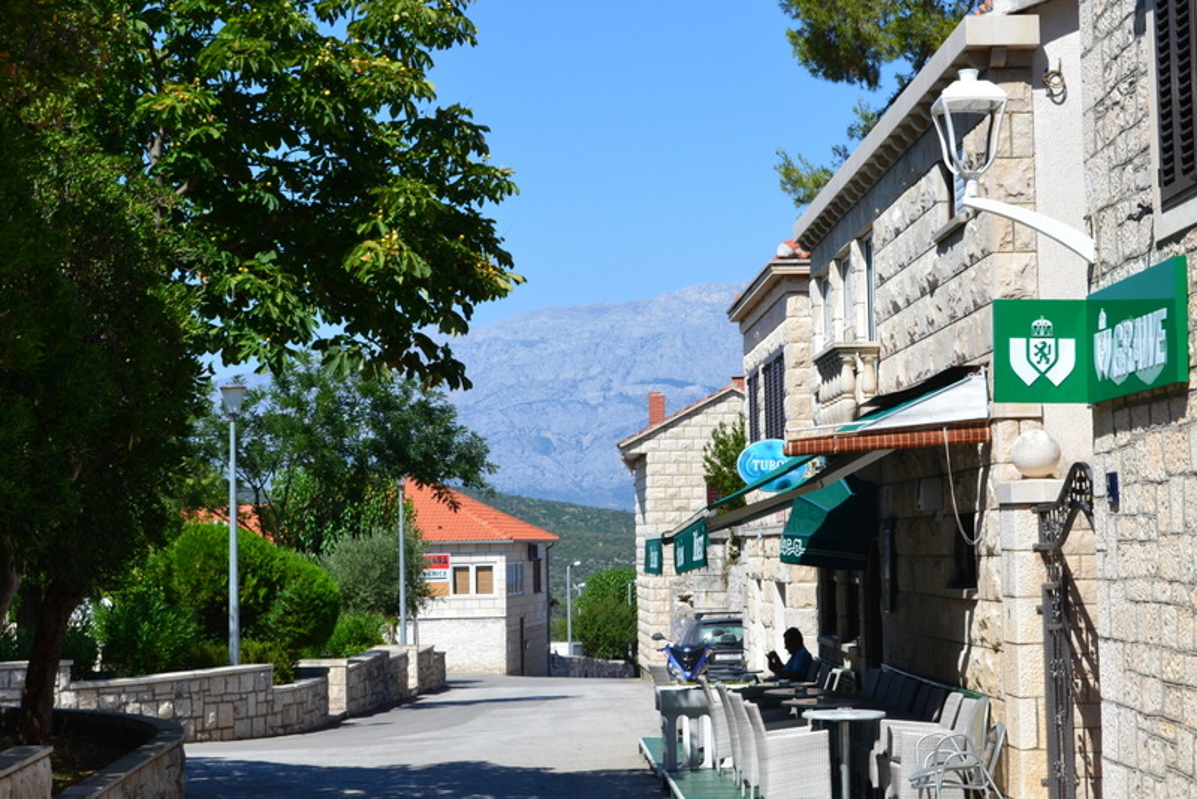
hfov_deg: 30.5
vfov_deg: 20.6
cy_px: 400
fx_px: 2195
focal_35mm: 66
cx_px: 598
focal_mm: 44
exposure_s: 1/500
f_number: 11
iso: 400
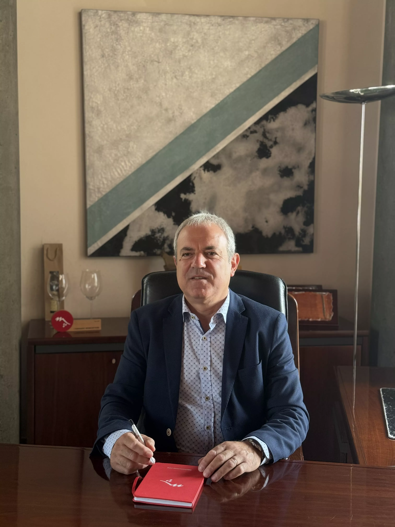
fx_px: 730
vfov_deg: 39.7
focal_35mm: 48
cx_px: 198
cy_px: 264
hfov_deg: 30.3
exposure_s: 1/60
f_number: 1.78
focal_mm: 6.76
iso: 125
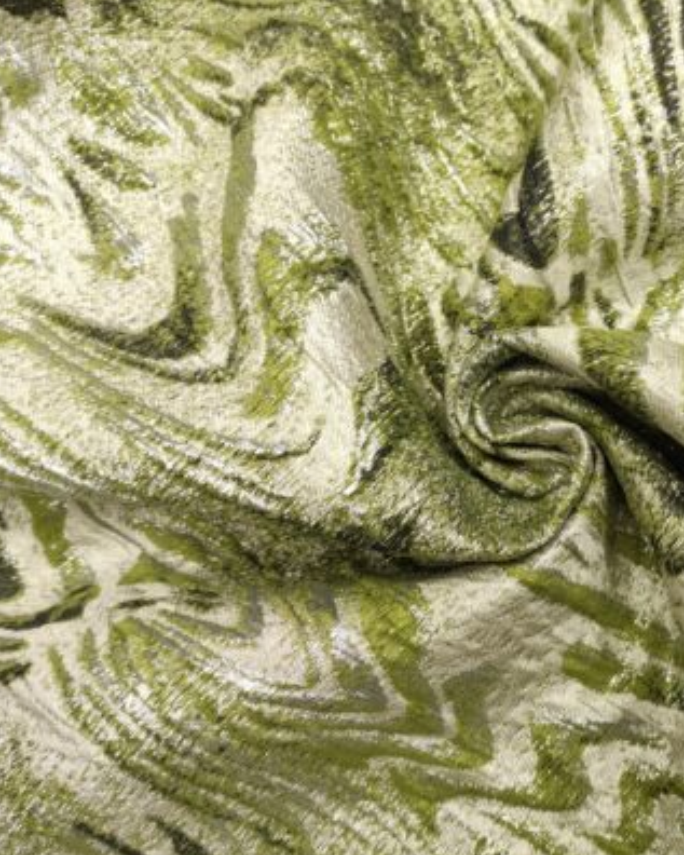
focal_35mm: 37
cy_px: 449
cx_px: 559
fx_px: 936
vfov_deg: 49.1
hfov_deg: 38.5
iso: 250
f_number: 1.89
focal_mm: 5.43
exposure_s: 1/100
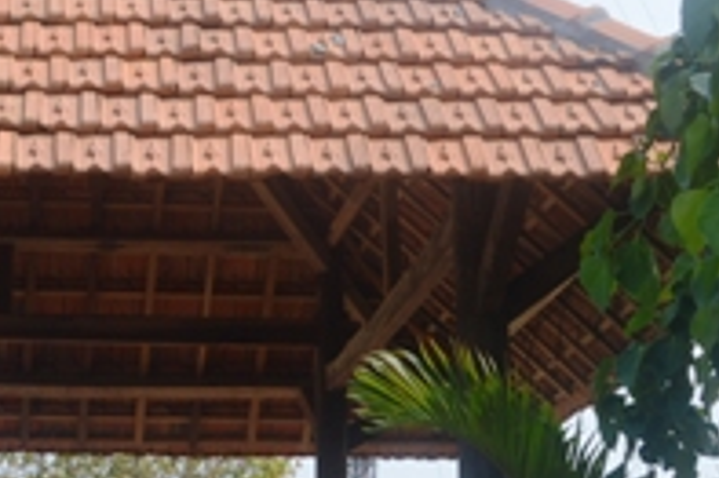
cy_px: 434
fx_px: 2135
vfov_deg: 12.7
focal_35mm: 107
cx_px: 26
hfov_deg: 18.7
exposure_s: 1/250
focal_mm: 22
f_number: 8
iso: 100
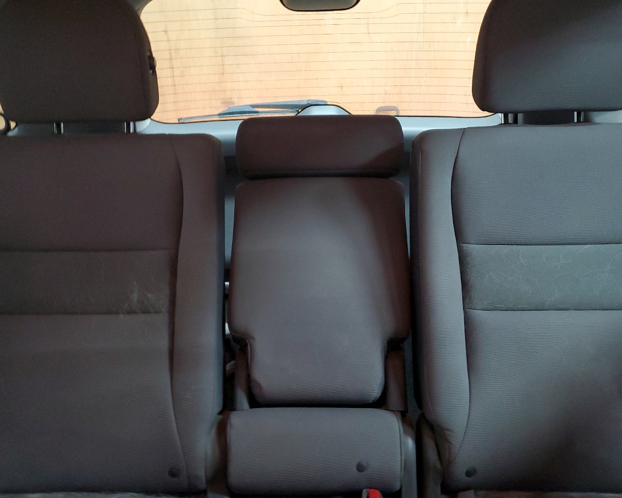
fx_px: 607
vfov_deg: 44.5
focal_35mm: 33
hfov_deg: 54.2
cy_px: 266
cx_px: 320
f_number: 1.5
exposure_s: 1/17
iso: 282
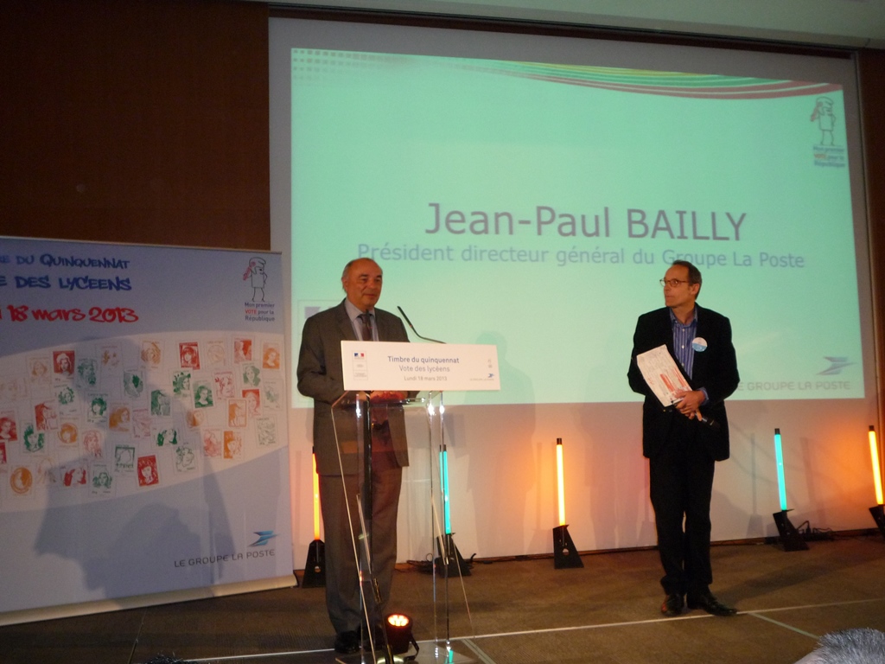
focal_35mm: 39
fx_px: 997
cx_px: 442
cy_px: 332
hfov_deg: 47.9
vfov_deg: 36.8
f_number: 4
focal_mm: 6.8
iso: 250
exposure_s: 1/30
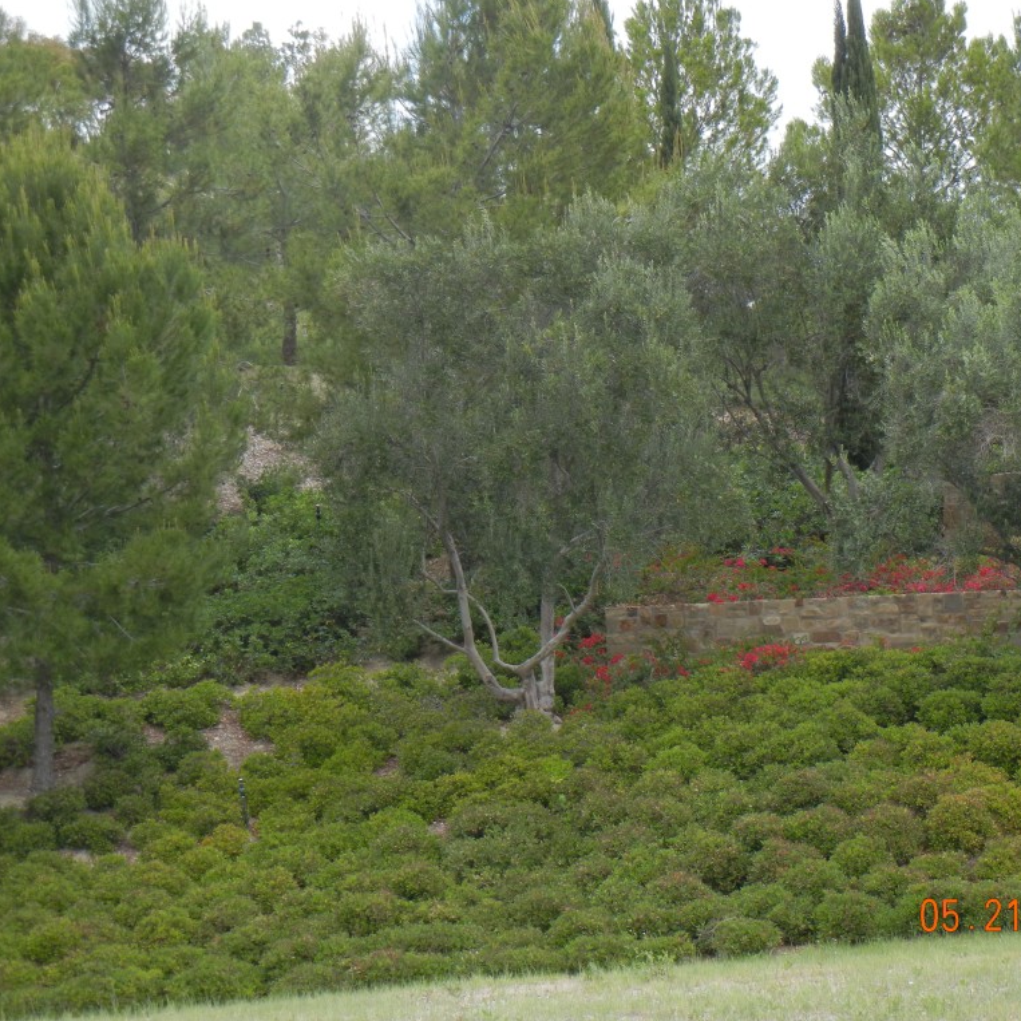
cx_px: 656
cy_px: 508
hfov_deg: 14.4
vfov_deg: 14.4
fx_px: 4038
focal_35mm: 121
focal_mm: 18.3
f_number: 4.5
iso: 160
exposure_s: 1/317
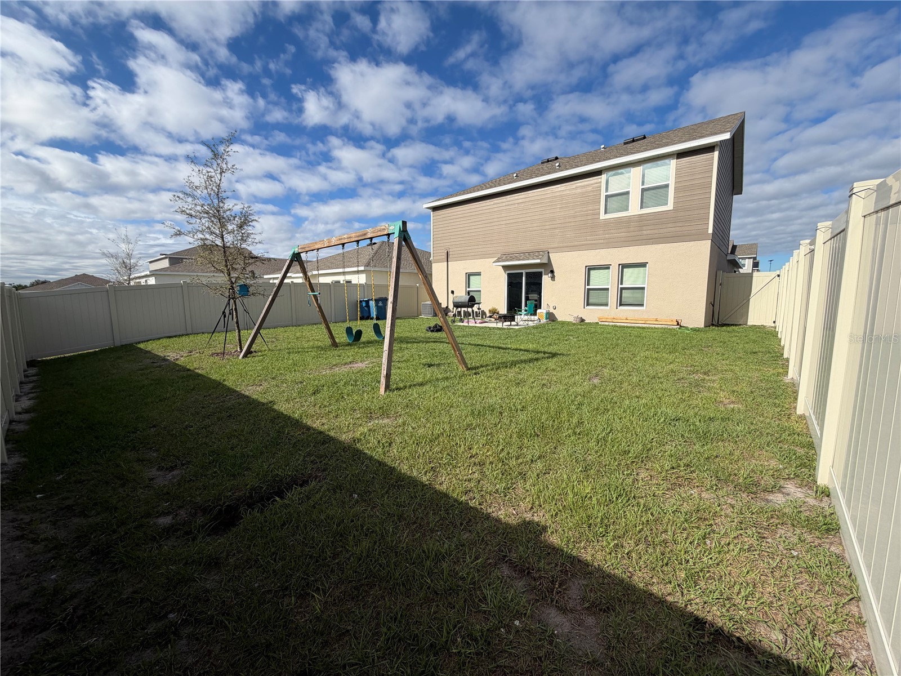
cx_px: 450
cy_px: 338
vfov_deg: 85.7
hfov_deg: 102.1
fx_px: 364
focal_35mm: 14
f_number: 2.2
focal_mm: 2.22
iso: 20
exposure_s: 1/914
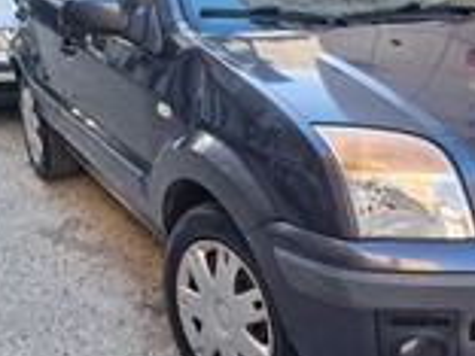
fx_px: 727
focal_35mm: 53
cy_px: 183
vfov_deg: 27.5
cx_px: 359
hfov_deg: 35.3
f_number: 1.8
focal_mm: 6.4
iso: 80
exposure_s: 1/180
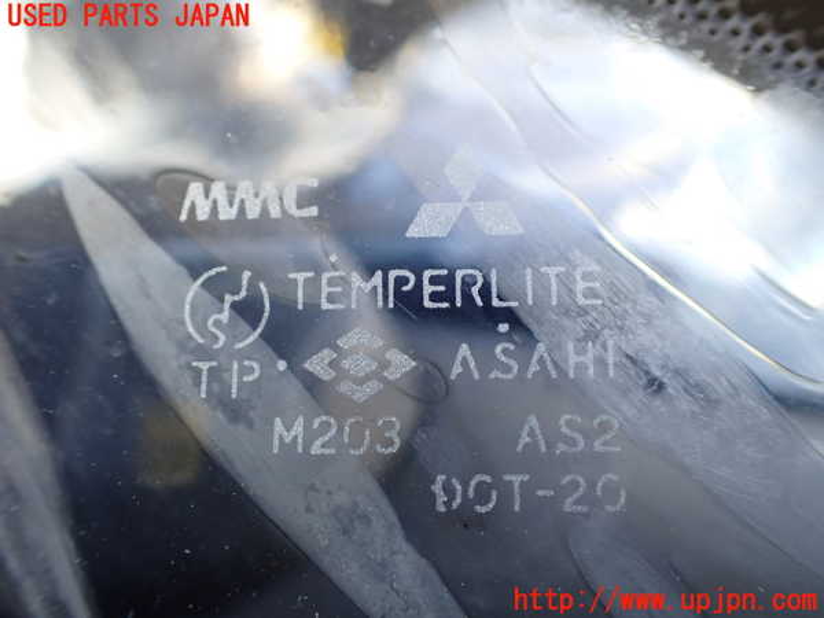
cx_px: 412
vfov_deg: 46.8
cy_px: 309
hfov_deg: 60.0
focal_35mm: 30
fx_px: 714
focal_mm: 5.4
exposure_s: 1/125
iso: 250
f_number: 2.3
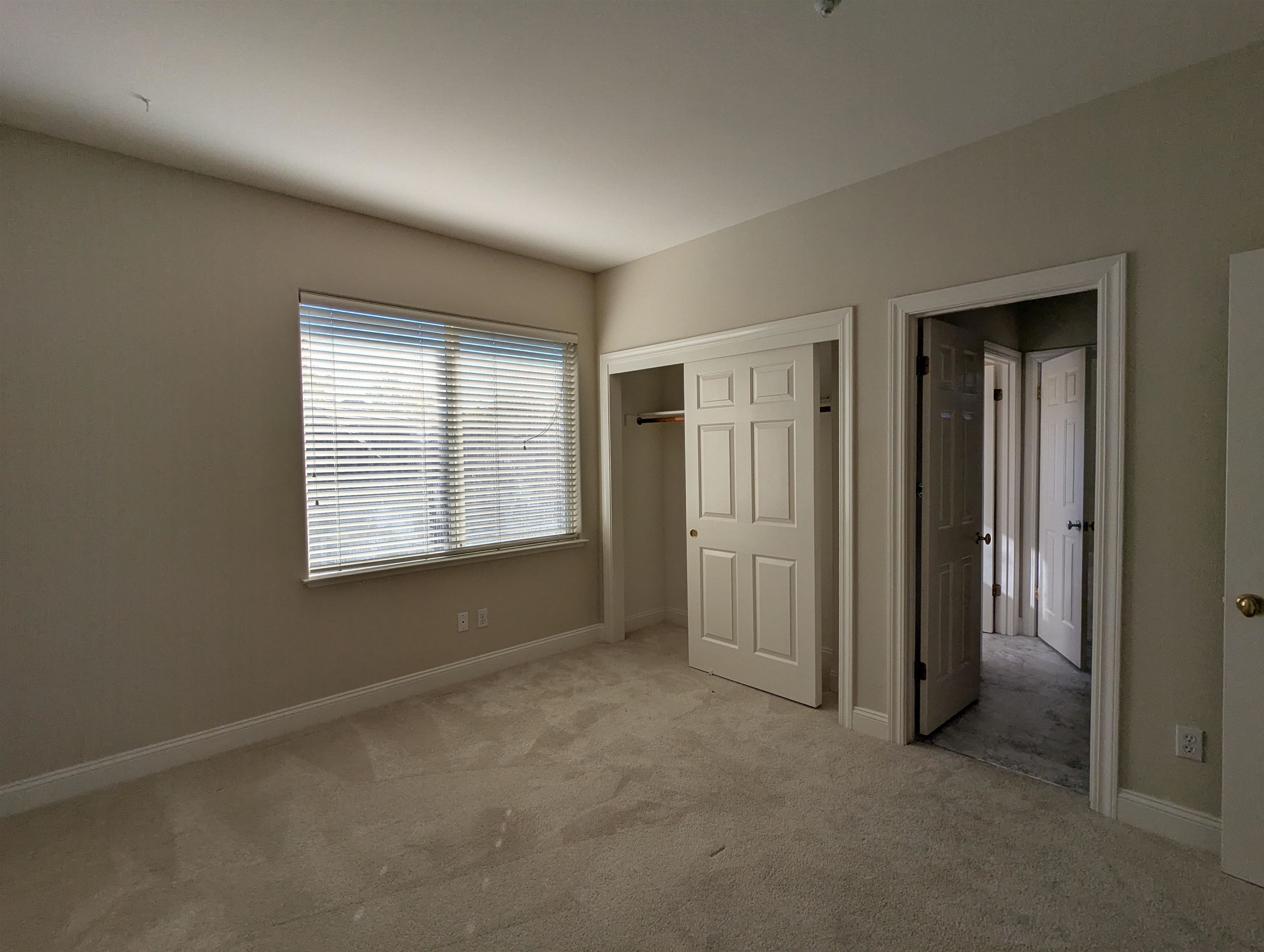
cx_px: 632
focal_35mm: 16
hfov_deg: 94.4
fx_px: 585
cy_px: 476
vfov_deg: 78.2
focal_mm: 2.35
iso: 59
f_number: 2.2
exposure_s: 1/738
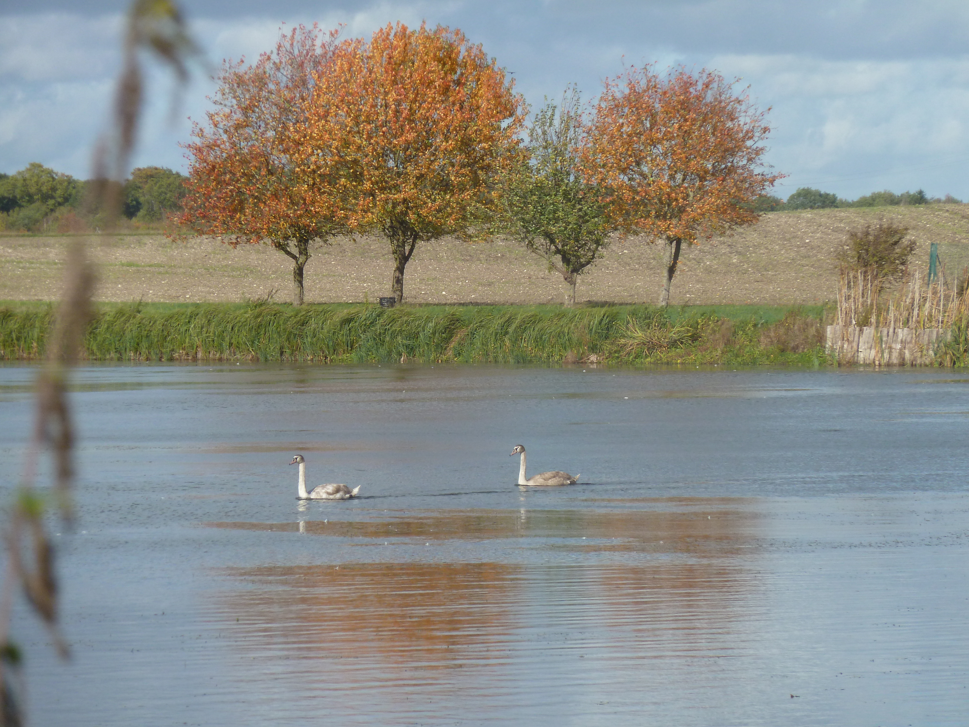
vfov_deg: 6.1
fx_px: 6802
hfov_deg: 8.1
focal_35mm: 243
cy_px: 364
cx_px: 485
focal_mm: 39.7
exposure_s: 1/800
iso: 160
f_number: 5
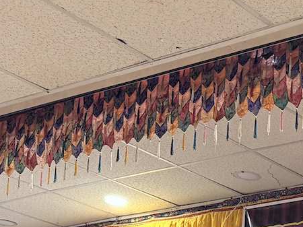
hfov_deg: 15.6
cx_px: 466
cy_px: 431
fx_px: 1006
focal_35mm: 115
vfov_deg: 11.7
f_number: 1.78
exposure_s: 1/60
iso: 200
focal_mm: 6.76
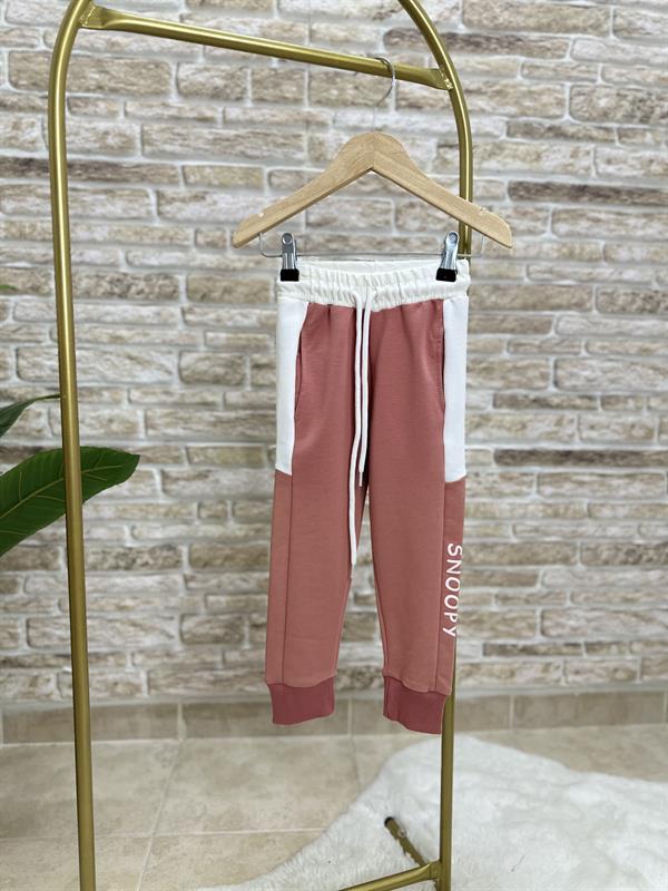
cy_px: 446
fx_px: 618
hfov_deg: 56.8
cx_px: 334
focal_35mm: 24
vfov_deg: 71.6
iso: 80
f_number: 1.78
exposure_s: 1/100
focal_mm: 6.86
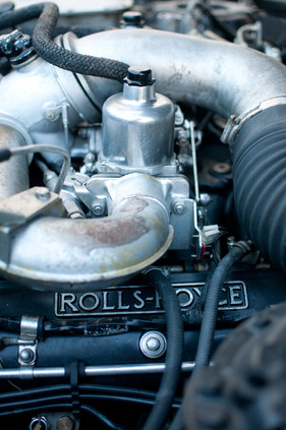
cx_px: 143
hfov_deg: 25.7
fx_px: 627
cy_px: 215
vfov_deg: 37.9
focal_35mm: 52
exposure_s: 1/500
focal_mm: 35
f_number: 2
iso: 320
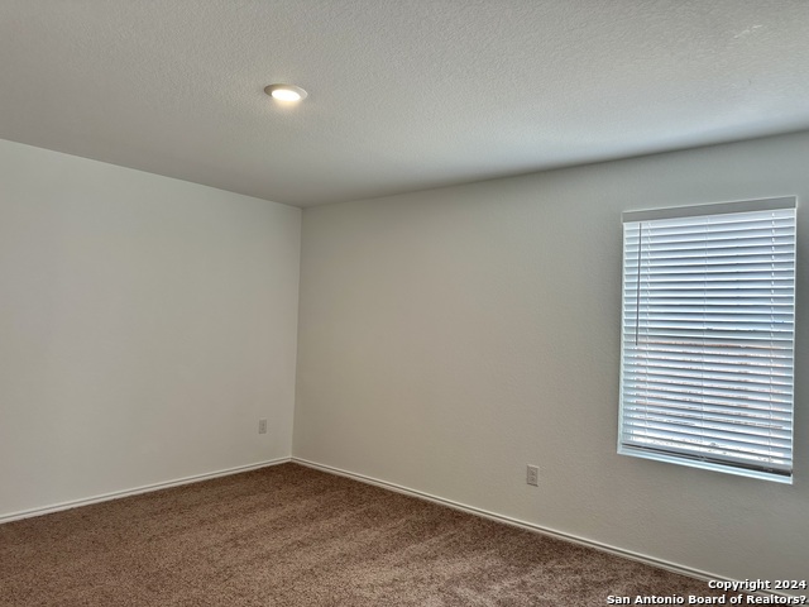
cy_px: 304
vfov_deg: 56.8
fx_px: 561
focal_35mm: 24
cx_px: 404
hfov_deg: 71.6
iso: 100
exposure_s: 1/163
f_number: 1.78
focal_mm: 6.86
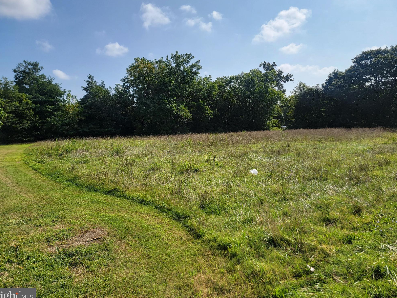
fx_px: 287
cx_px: 192
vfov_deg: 54.9
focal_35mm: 25
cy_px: 149
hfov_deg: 69.4
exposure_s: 1/1480
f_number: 1.8
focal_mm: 6.7
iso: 16
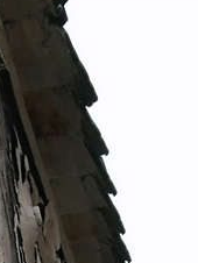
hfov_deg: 6.6
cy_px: 634
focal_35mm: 223
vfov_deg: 8.2
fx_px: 1698
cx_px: -102
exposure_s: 1/382
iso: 50
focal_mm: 3.95
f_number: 1.6
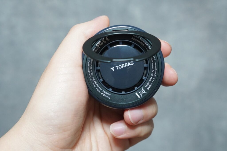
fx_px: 331
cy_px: 76
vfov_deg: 25.8
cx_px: 114
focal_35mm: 52
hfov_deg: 37.8
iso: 2500
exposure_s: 1/60
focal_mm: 35
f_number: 5.6
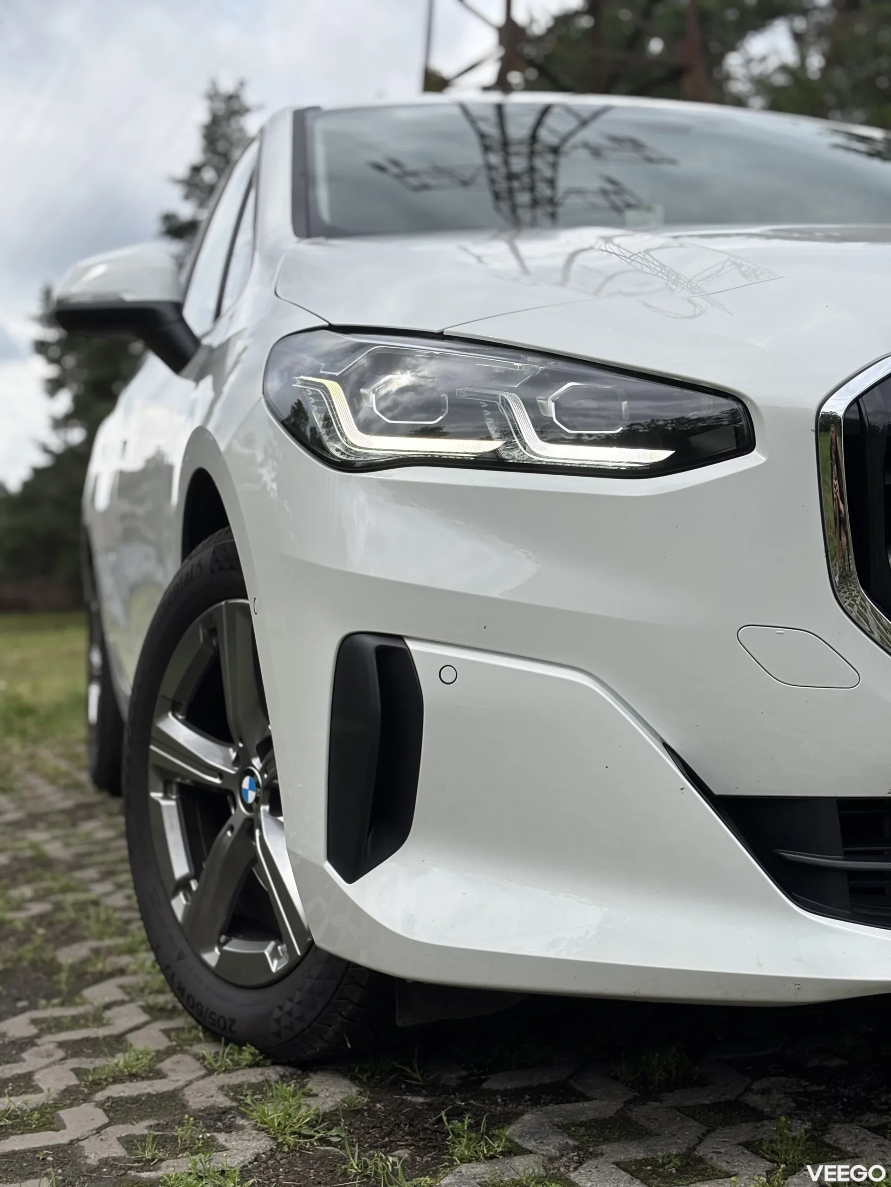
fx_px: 1785
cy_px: 594
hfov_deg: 28.0
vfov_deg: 36.8
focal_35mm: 52
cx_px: 446
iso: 32
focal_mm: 5.96
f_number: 1.6
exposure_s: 1/1984
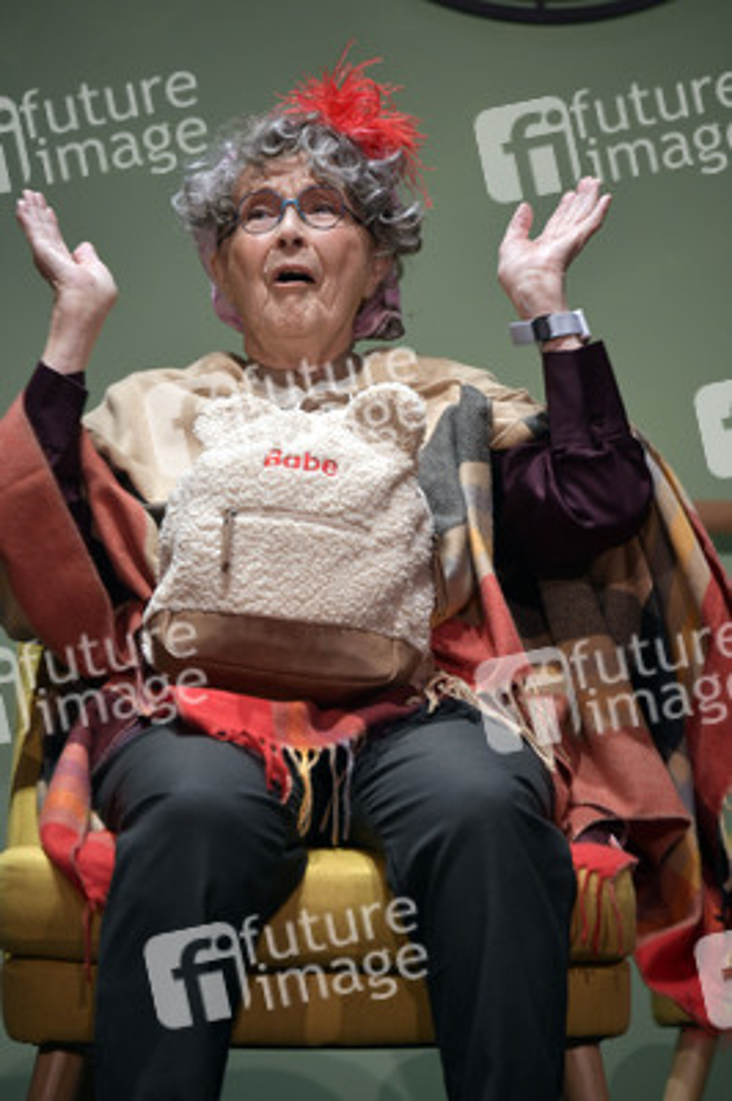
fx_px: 7638
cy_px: 550
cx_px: 366
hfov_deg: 5.5
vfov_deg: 8.2
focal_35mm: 250
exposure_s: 1/160
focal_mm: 250
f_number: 5.6
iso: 560
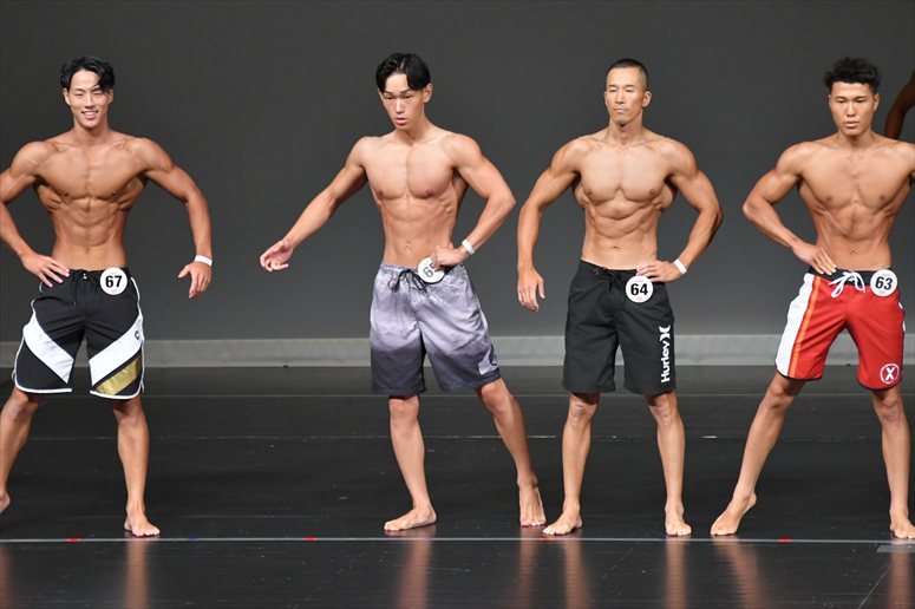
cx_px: 458
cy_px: 304
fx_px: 7621
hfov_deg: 6.9
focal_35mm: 300
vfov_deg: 4.6
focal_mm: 200
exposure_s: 1/400
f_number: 5.6
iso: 4000
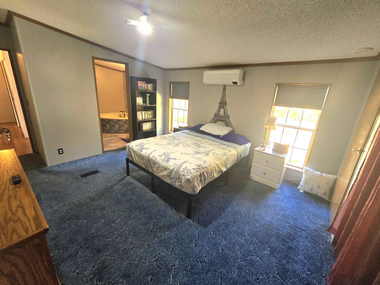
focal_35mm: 13
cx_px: 190
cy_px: 142
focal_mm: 2.2
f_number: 2.2
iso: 400
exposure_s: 1/60.2
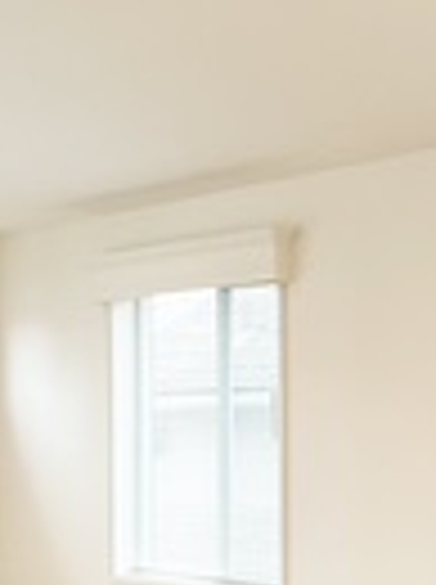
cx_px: 571
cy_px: 432
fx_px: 1163
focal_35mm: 69
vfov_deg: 27.9
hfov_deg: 19.5
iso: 125
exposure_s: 1/120
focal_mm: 2.22
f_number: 2.2
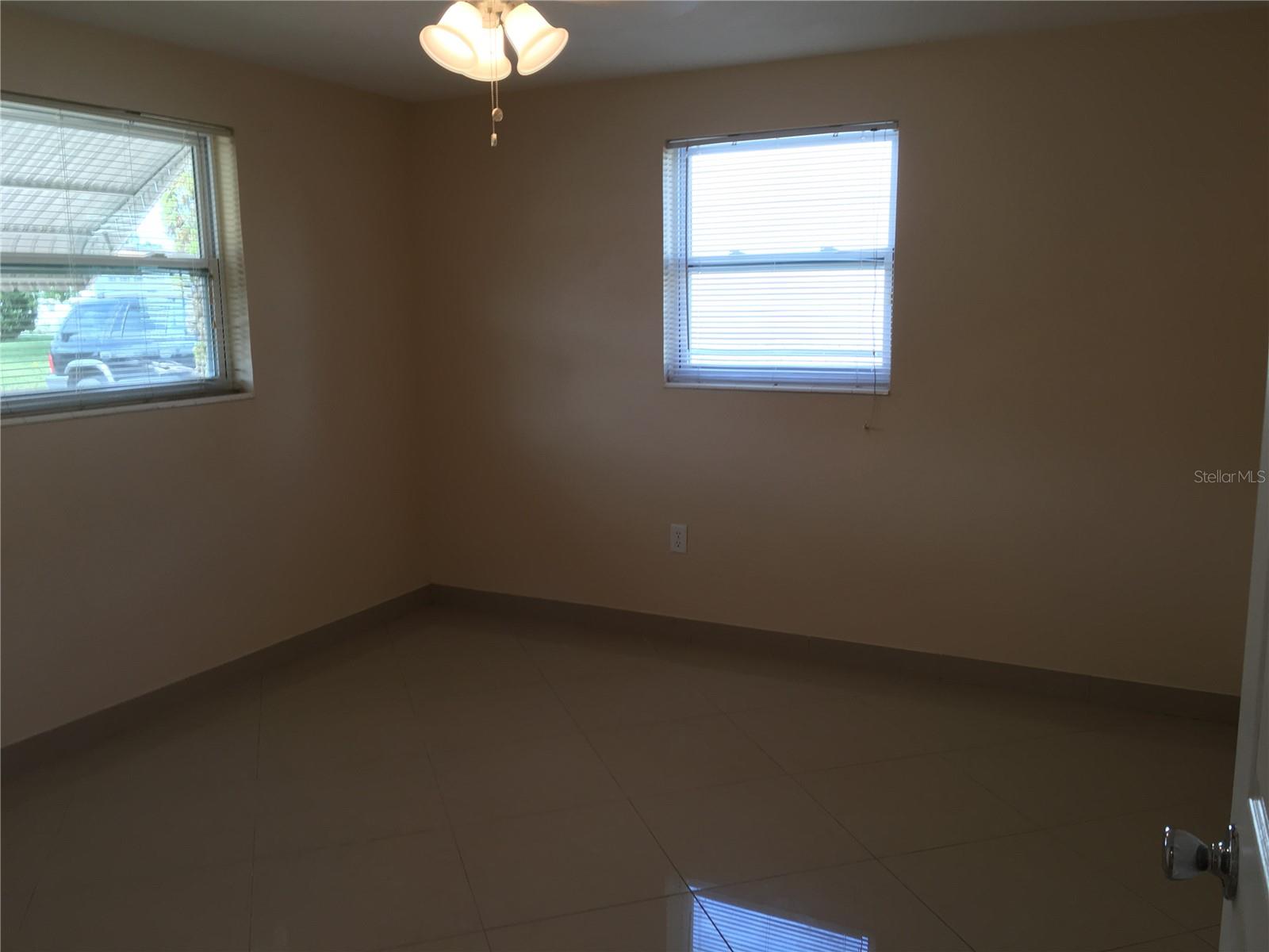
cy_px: 476
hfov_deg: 61.7
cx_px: 634
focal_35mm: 29
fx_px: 1063
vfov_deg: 48.2
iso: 32
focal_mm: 4.15
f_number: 2.2
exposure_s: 1/50
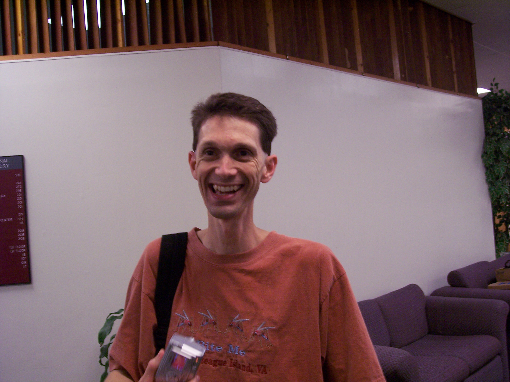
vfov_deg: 36.8
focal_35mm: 39
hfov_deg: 47.9
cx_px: 255
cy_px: 191
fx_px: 575
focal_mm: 8
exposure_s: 1/30
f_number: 3.4
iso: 200
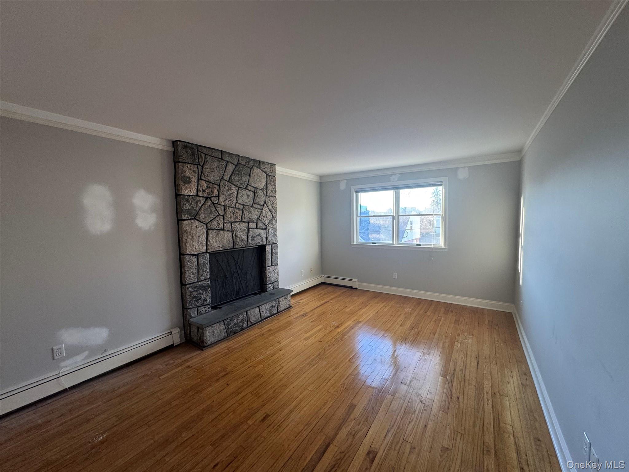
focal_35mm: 14
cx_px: 314
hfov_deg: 102.1
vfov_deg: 85.7
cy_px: 236
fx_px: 254
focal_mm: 2.22
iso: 200
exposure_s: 1/60
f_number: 2.2
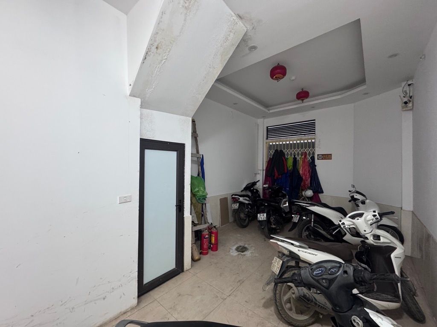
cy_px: 164
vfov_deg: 85.7
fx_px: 177
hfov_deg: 102.1
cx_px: 218
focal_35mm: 14
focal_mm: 2.22
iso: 400
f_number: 2.2
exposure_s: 1/50
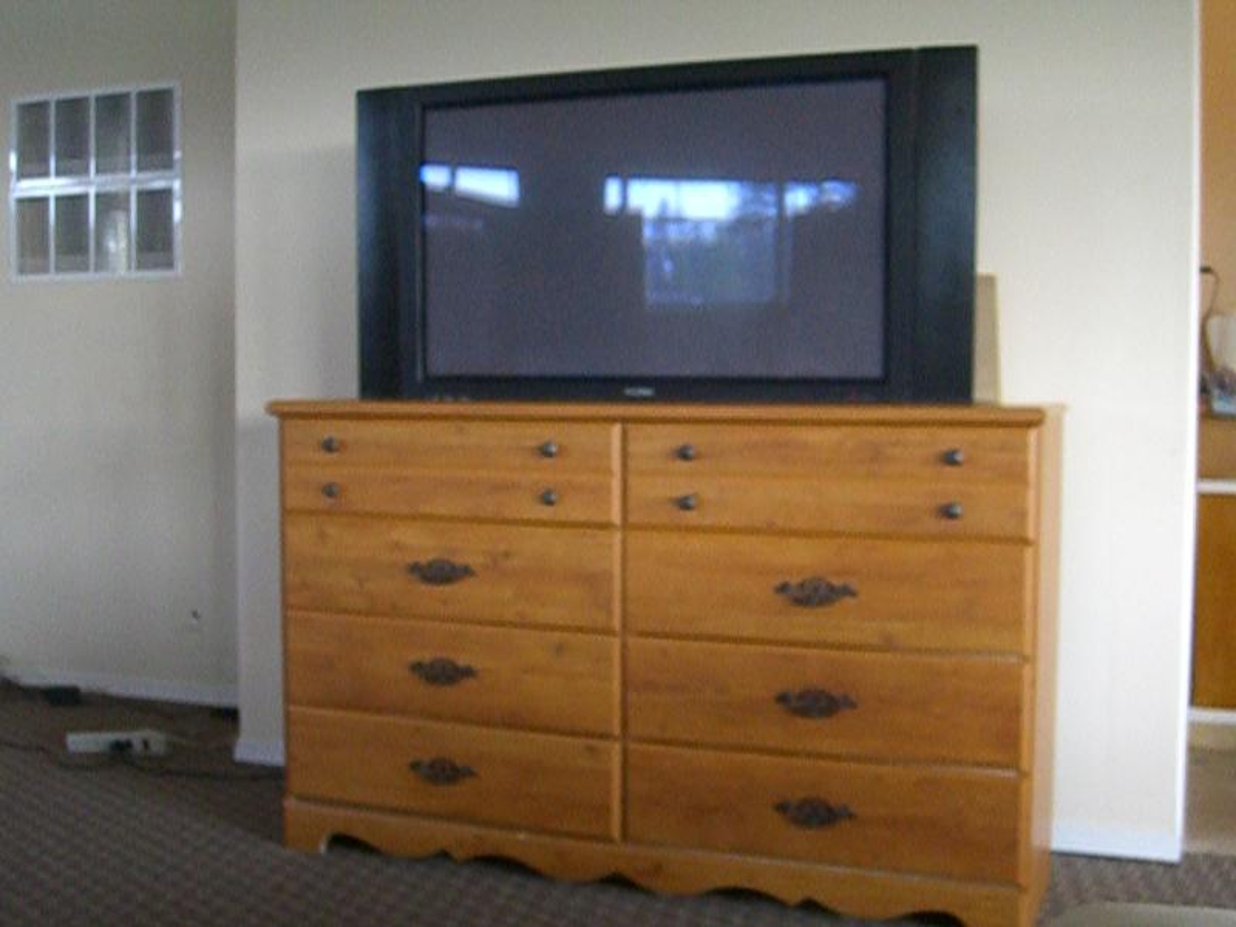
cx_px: 618
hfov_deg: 49.0
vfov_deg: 37.7
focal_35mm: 38
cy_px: 464
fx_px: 1357
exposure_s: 1/125
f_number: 2.8
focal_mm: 7.9
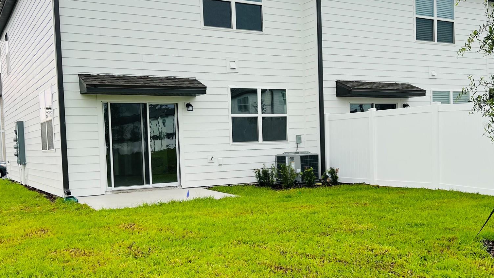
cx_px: 252
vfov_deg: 38.9
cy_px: 125
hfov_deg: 64.3
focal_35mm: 30
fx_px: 393
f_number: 1.5
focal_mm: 5.7
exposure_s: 1/733
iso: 50
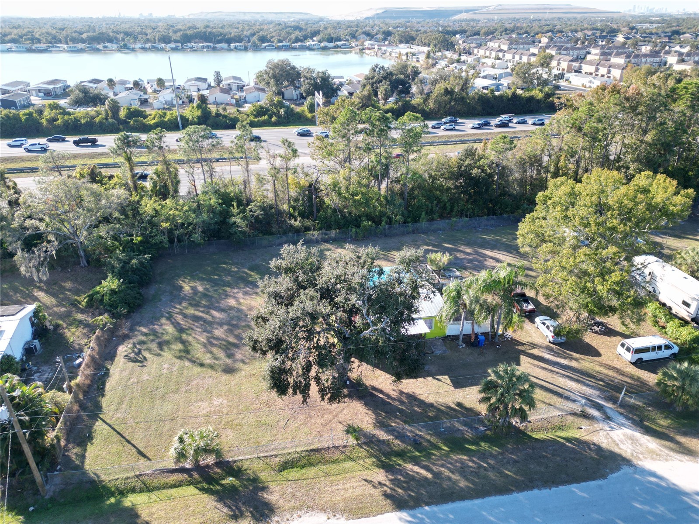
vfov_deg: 56.8
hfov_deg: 71.6
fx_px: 485
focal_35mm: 24
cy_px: 262
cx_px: 350
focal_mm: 6.72
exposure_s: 1/1000
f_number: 1.7
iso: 140
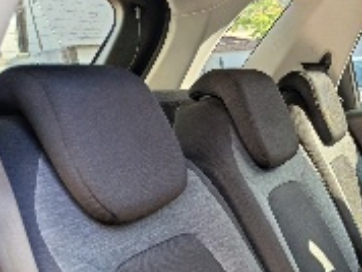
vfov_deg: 24.3
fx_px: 586
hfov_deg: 30.3
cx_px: 409
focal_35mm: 56
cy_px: 302
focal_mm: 5.24
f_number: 1.7
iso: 554
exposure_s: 1/100
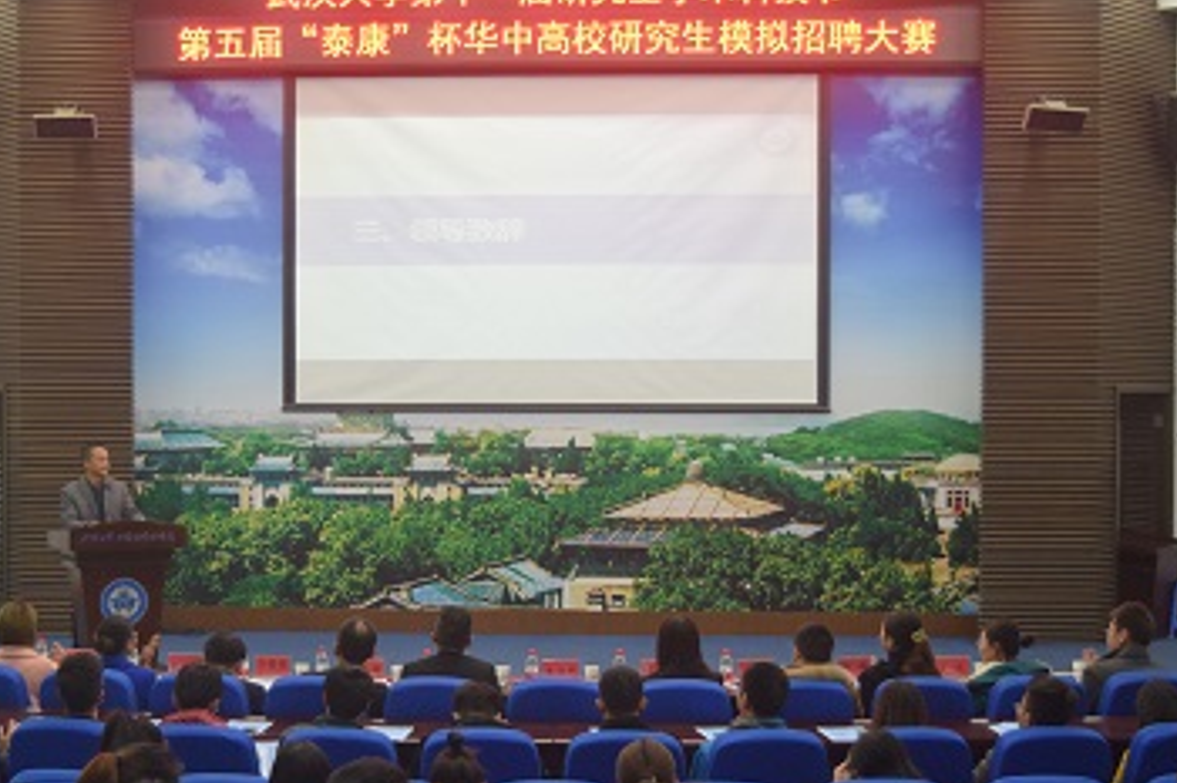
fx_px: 1950
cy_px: 460
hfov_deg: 33.4
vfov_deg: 22.7
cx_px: 437
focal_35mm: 60
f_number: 4.2
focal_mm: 29
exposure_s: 1/60
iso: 1100
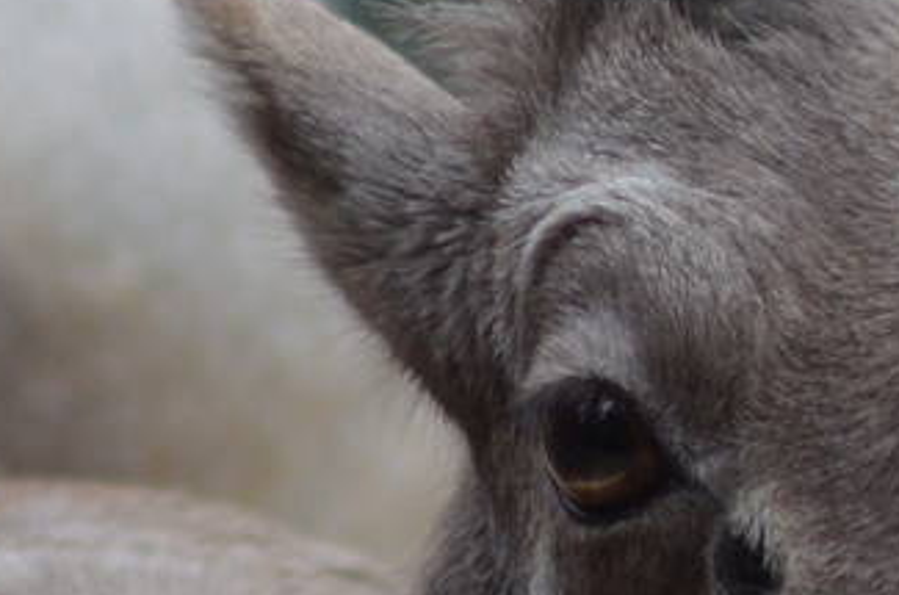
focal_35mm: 2218
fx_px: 55253
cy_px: 606
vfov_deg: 0.6
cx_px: 891
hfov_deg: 0.9
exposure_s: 1/1000
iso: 800
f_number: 5.6
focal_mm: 300
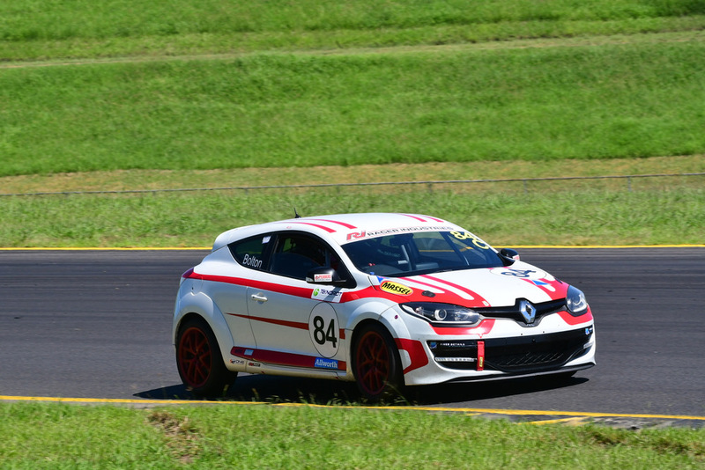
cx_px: 352
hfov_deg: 6.9
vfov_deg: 4.6
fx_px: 5877
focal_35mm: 300
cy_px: 235
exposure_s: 1/640
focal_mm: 200
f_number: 11
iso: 500
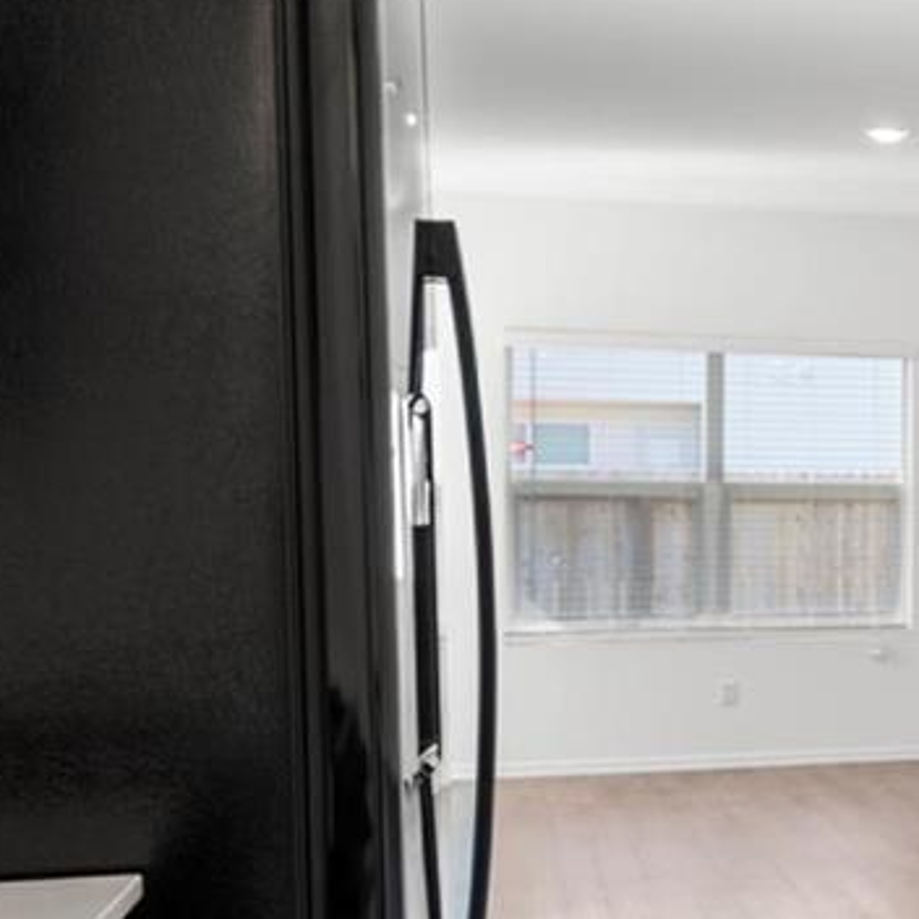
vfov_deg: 21.9
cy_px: 510
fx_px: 2373
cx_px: 1903
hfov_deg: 16.2
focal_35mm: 79
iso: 125
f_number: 8
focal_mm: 16
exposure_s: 1/4
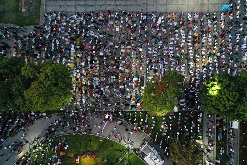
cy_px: 82
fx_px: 192
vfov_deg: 46.4
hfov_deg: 65.5
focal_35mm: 28
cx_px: 124
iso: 400
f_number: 2.8
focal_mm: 10.26
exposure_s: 1/25
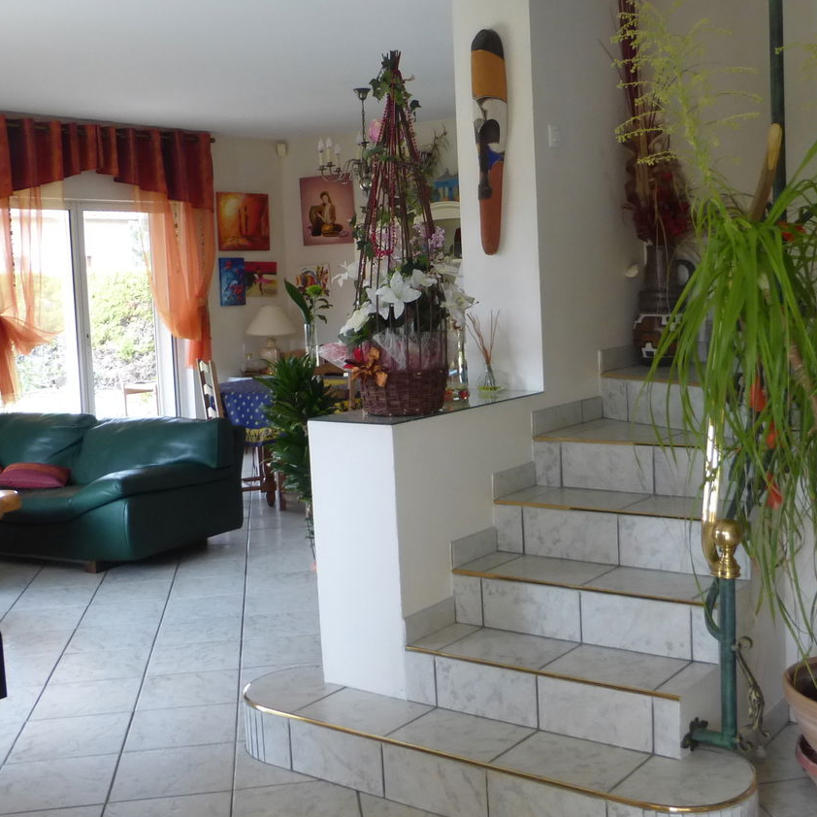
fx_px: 1122
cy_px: 353
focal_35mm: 42
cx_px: 469
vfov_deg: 39.9
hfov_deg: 39.9
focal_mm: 4.3
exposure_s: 1/60
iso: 160
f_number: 3.3
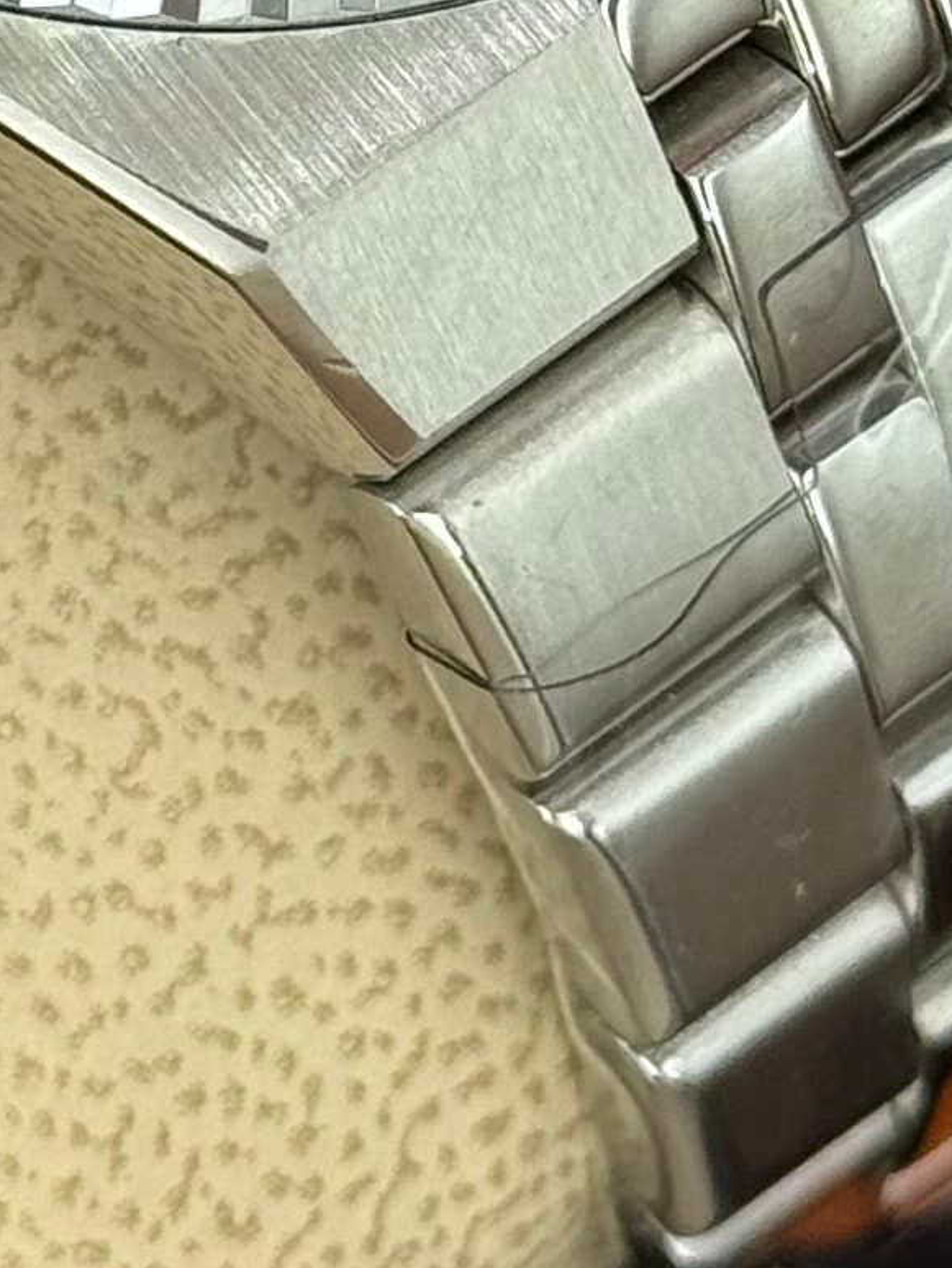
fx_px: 9162
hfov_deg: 5.9
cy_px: -329
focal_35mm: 250
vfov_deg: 7.8
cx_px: 8
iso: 64
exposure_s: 1/726
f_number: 1.78
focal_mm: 6.76
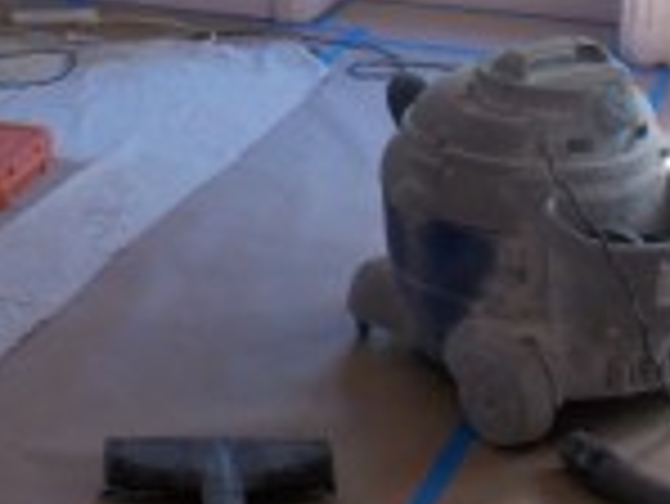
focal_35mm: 95
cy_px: -191
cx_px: -25
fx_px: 1840
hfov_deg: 19.9
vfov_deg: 14.8
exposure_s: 1/30
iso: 125
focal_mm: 4
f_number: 3.1
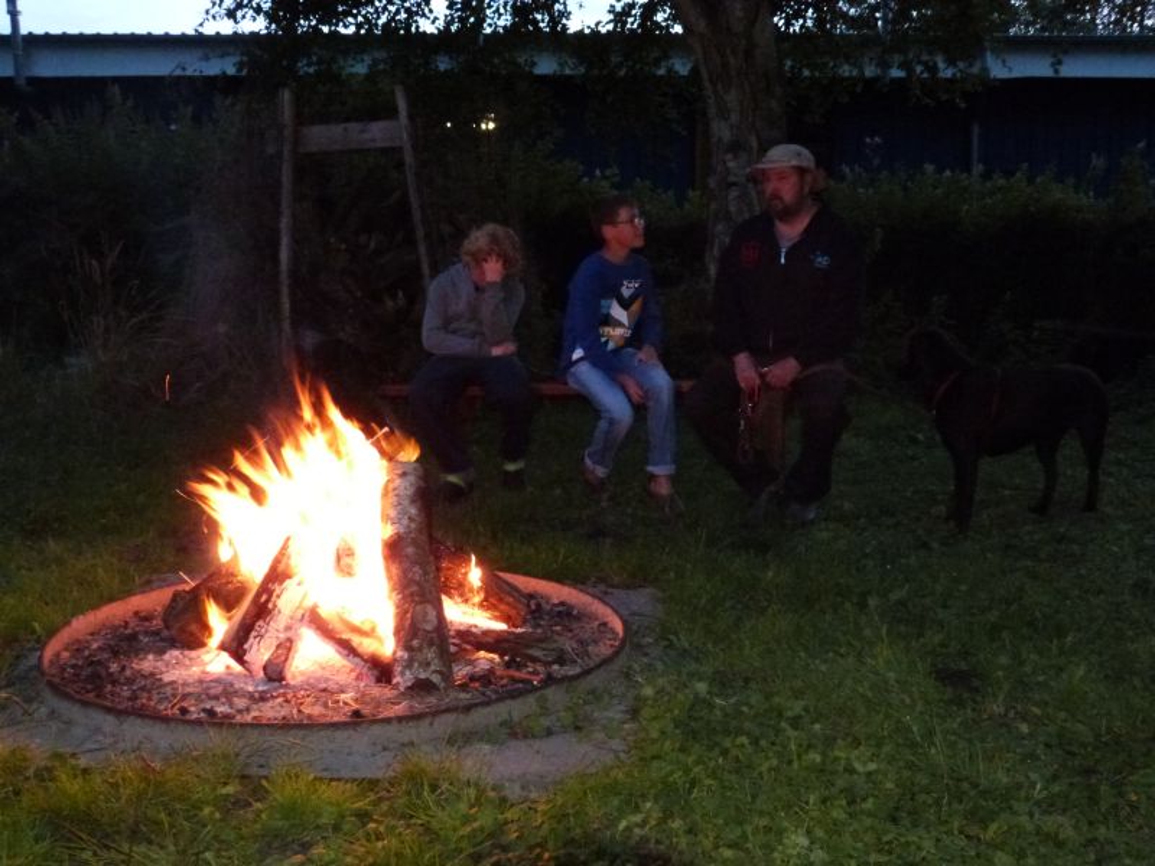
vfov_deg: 37.7
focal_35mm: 38
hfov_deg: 49.0
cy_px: 433
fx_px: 1268
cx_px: 578
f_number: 3.1
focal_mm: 6.8
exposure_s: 1/15
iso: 800
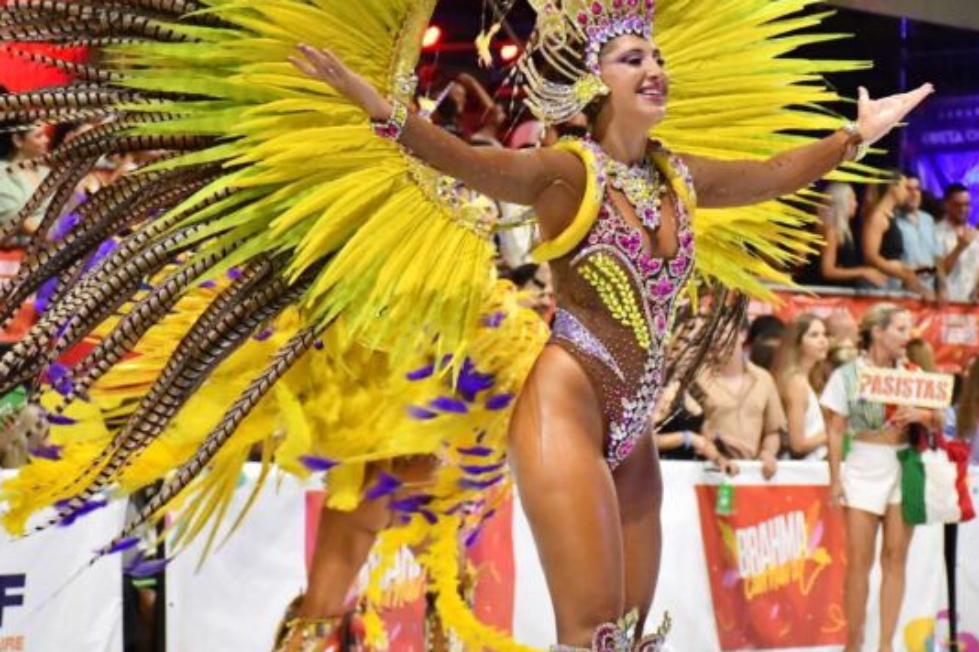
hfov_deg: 12.7
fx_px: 4378
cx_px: 632
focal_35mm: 161
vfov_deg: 8.5
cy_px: 408
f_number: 5
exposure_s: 1/200
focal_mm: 75
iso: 5000
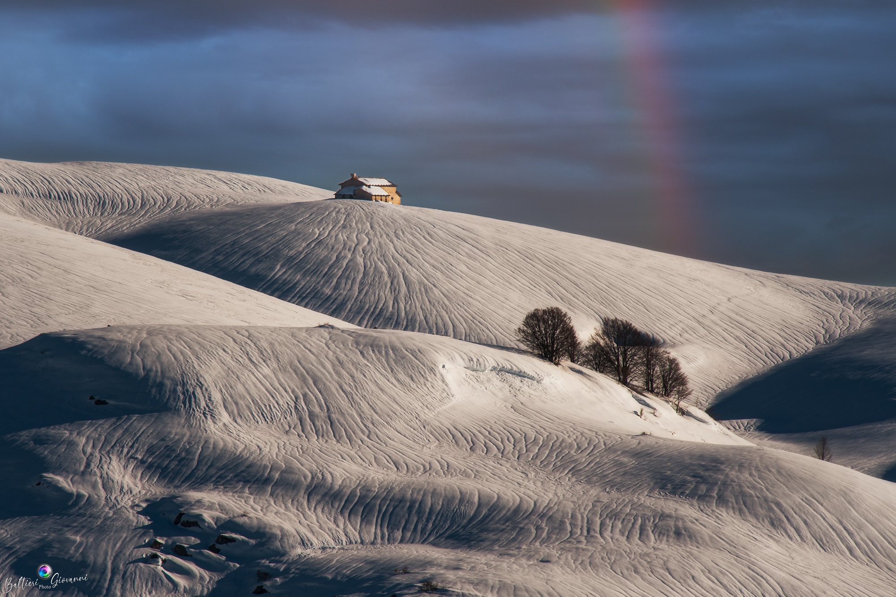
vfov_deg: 3.4
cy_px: 298
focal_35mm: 400
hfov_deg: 5.2
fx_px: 9954
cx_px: 448
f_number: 11
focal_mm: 400
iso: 100
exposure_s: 1/500
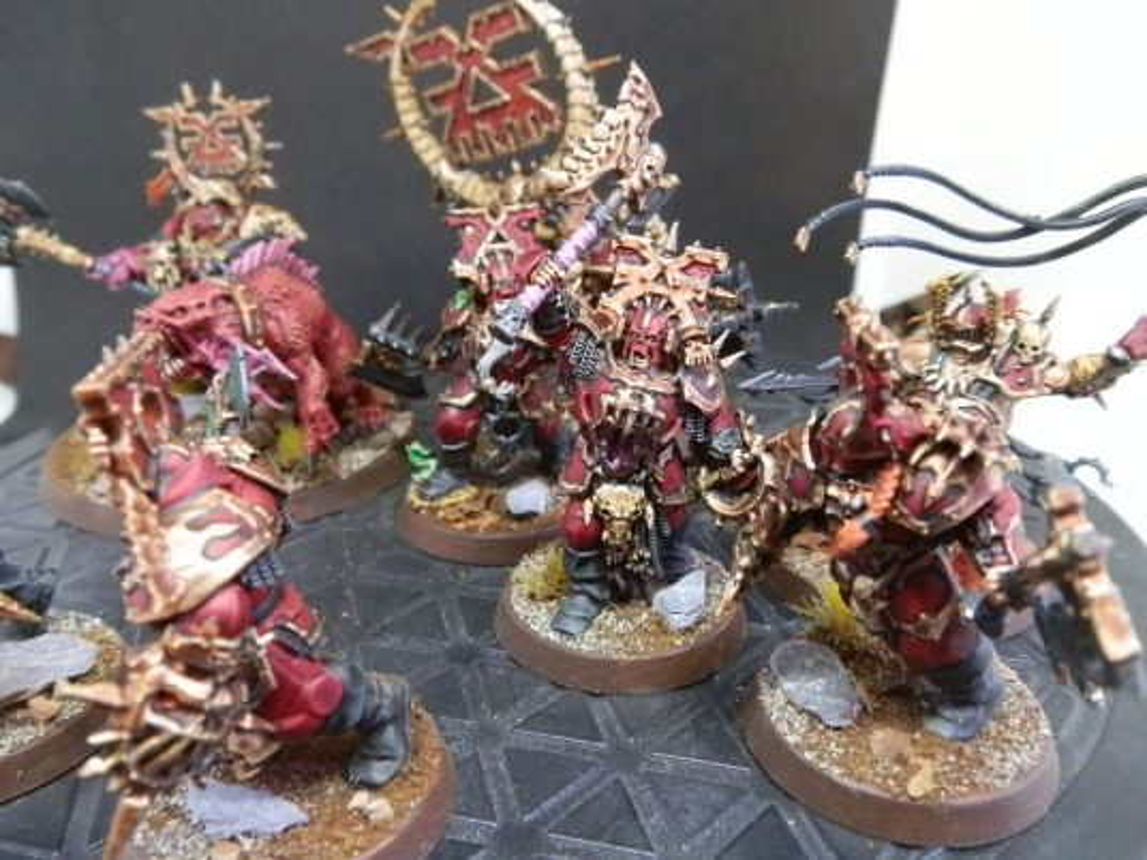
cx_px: 574
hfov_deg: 63.4
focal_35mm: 28
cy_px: 430
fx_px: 928
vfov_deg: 49.7
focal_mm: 5
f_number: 3.1
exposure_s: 1/50
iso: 400
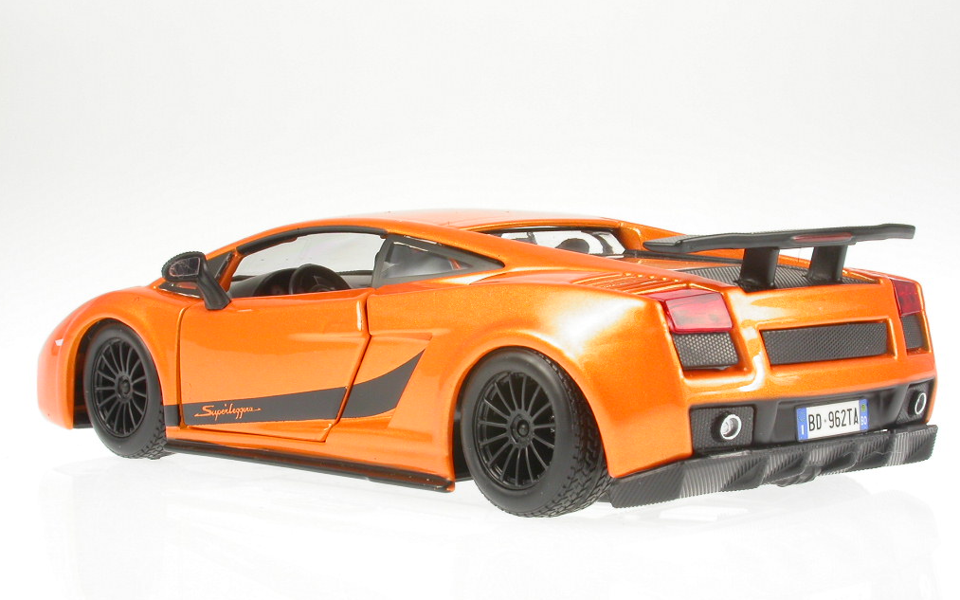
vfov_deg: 14.5
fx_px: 2355
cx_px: 479
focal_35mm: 90
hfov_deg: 23.0
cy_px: 338
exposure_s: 1/5.8
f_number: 10.3
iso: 100
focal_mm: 17.5
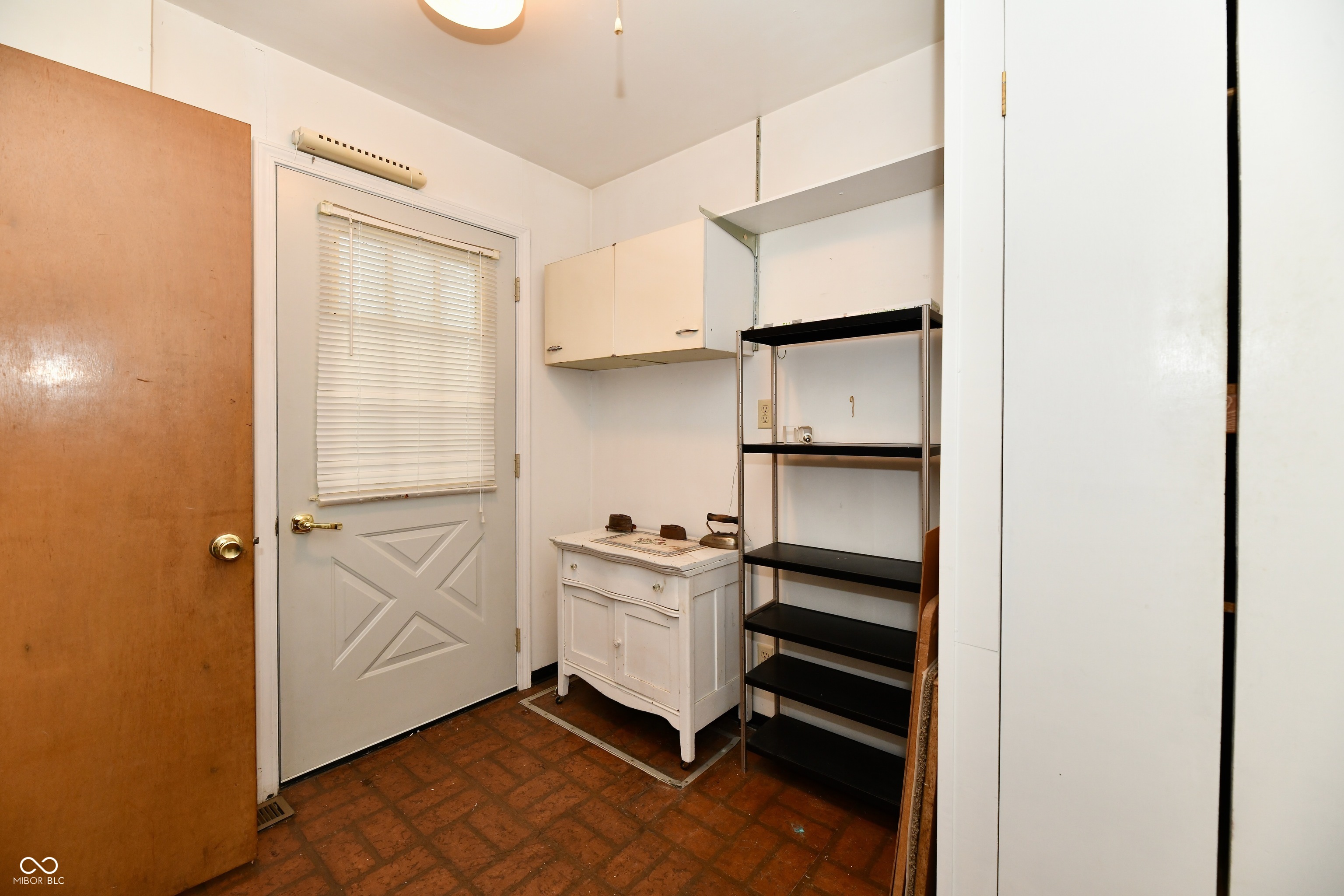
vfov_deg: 81.2
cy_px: 448
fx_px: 523
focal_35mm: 14
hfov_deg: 104.3
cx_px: 672
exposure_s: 1/60
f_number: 6.3
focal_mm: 14
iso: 640
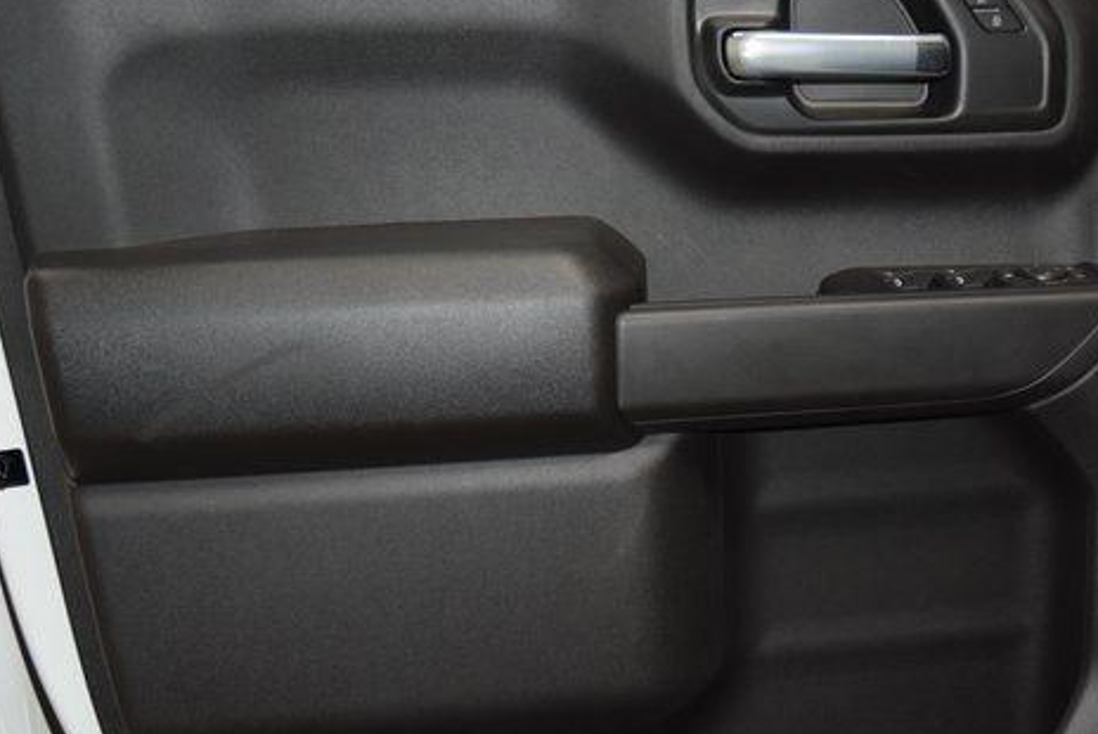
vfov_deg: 26.2
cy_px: 413
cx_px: 745
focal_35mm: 52
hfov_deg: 37.9
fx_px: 1577
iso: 1250
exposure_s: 1/125
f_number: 3.8
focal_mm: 25
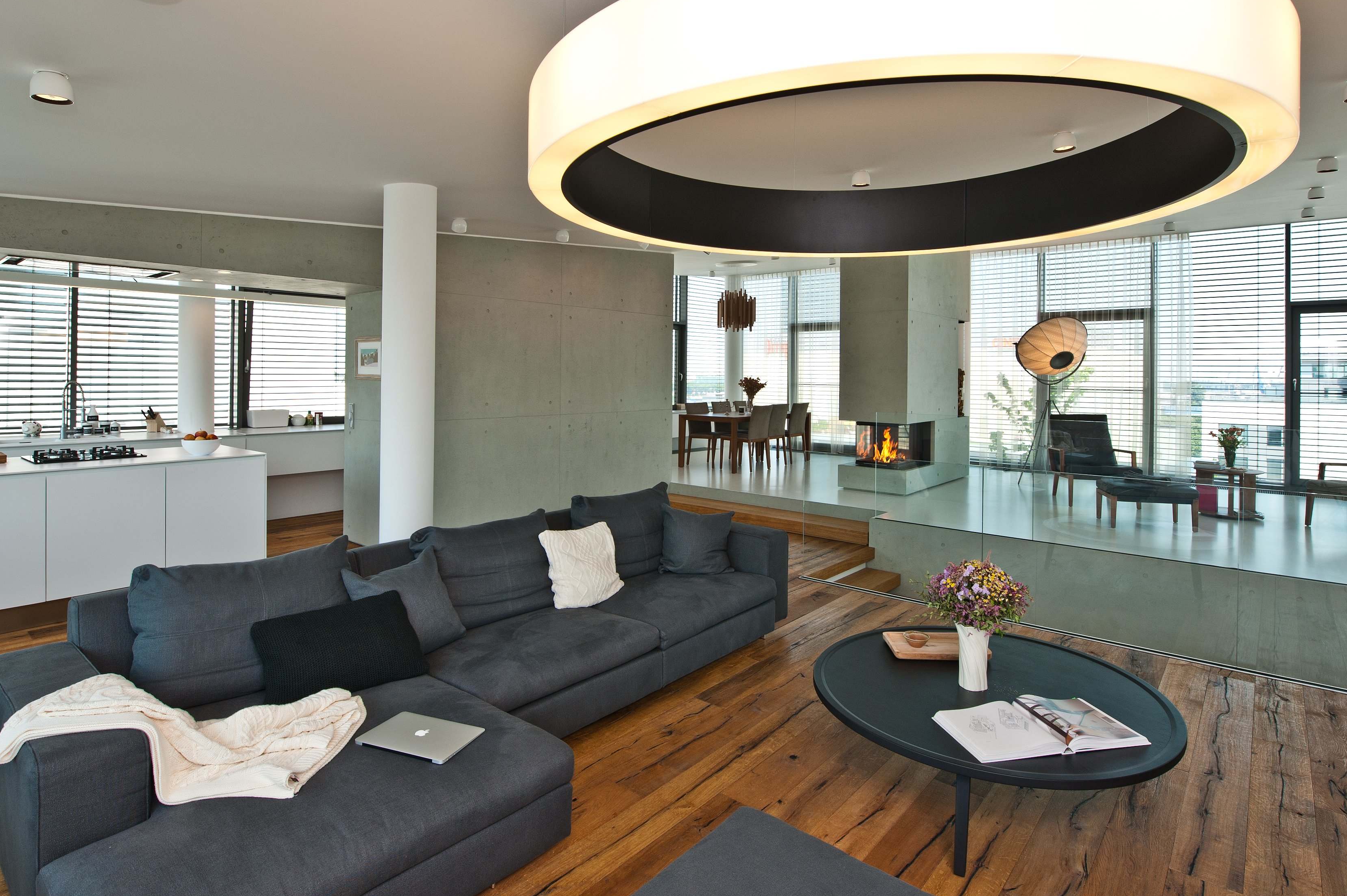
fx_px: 673
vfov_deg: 66.8
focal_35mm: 18
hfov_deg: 90.0
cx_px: 683
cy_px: 370
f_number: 10
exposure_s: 1/20
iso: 100
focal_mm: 14
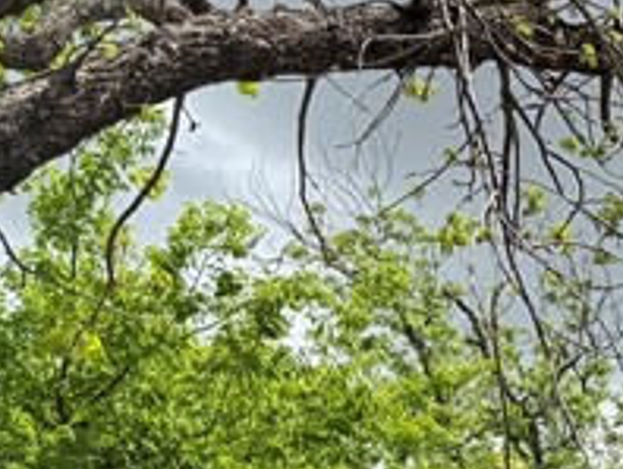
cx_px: 1284
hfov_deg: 13.4
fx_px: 2234
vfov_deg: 10.4
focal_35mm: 124
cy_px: 1102
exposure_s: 1/3413
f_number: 1.78
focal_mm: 6.76
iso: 80
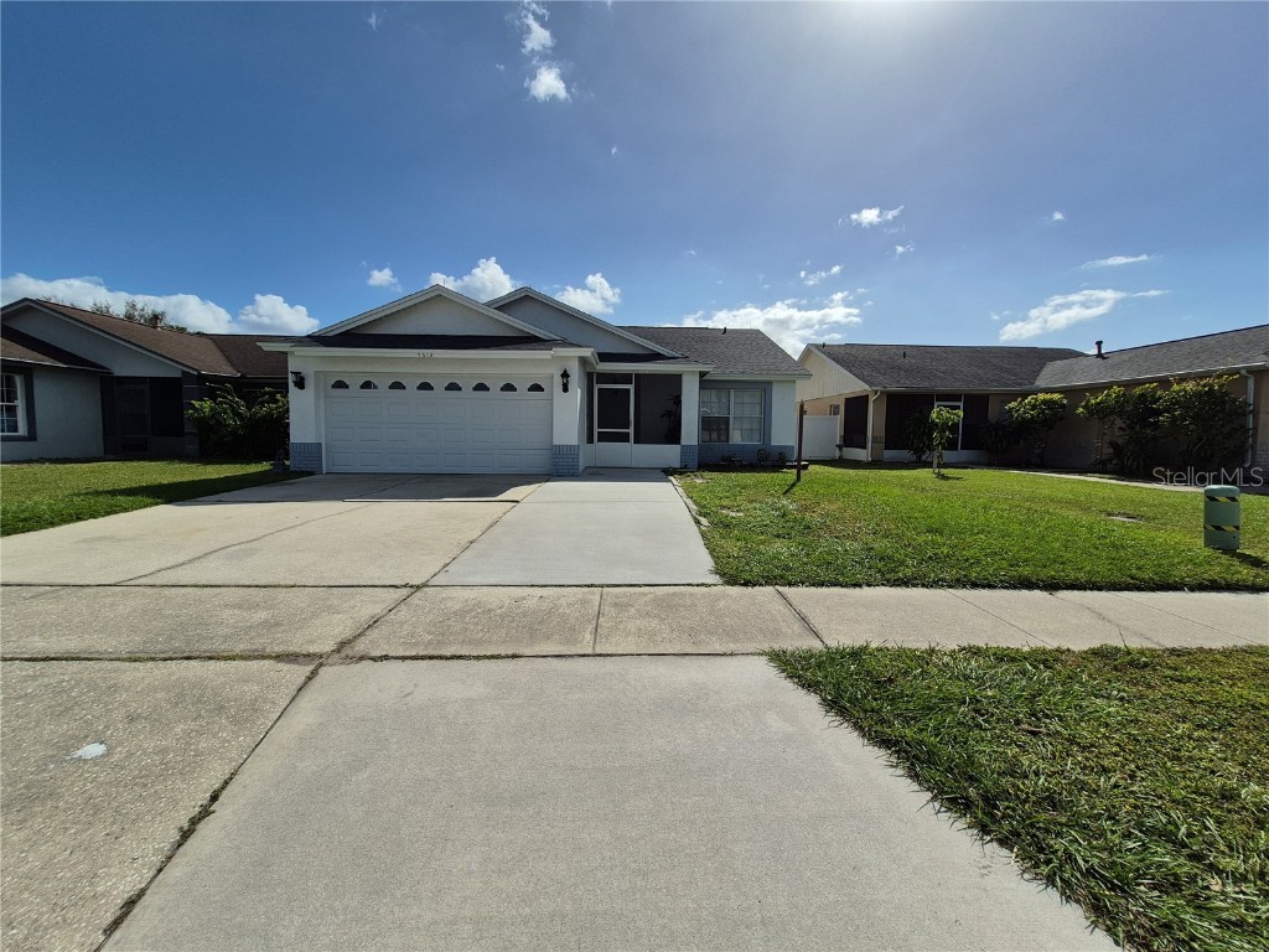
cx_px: 634
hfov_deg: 106.2
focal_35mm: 13
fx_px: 477
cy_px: 476
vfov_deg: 89.9
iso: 50
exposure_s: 1/4080
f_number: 2.2
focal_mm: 1.74
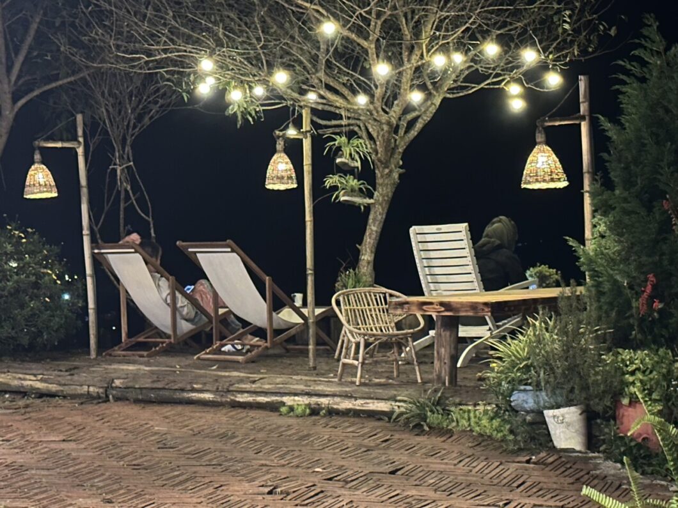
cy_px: 254
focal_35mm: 48
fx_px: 940
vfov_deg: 30.3
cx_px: 339
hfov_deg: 39.7
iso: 500
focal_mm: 6.86
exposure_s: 1/9
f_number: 1.78
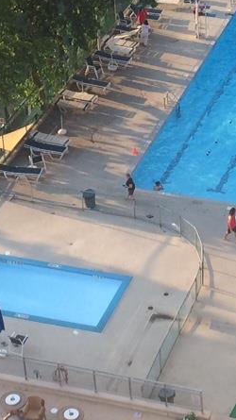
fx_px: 1292
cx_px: 265
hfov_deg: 10.3
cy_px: 84
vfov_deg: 18.3
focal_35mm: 116
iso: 32
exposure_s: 1/461
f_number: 2.2
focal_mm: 4.15
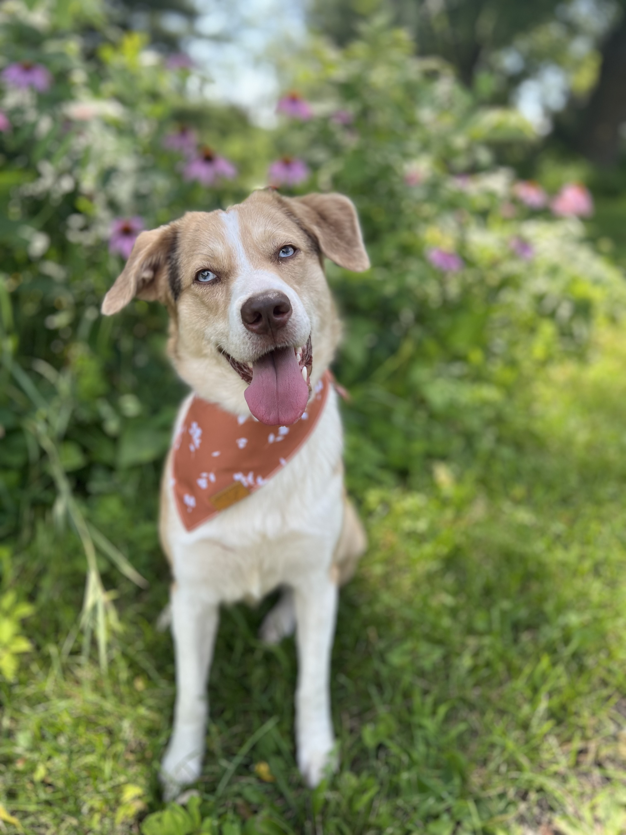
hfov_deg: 53.1
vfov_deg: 67.3
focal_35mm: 26
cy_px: 418
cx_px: 313
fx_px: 627
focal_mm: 5.7
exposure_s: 1/797
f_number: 1.5
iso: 50
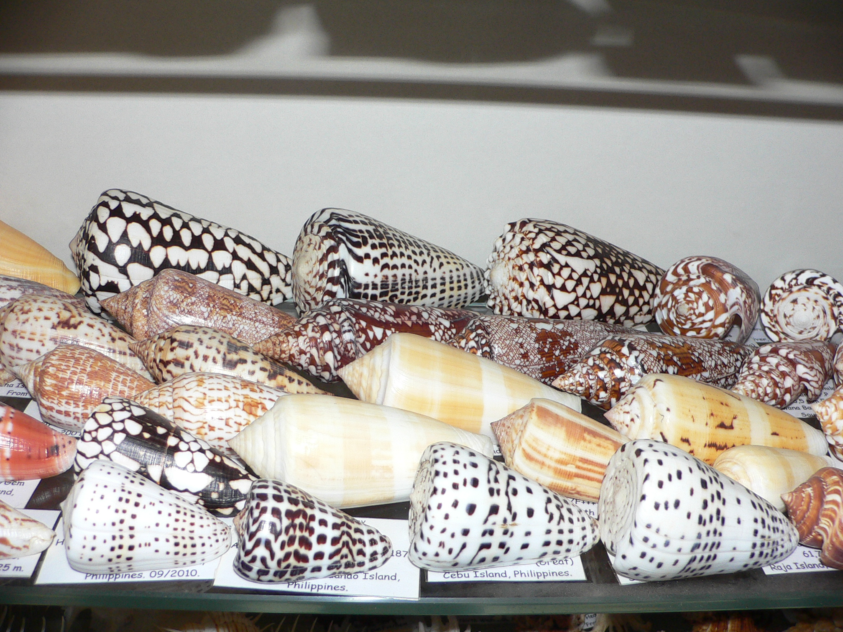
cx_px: 422
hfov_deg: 52.6
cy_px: 316
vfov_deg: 40.7
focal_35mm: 35
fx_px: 852
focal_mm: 4.6
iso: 100
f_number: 2.8
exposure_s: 1/60
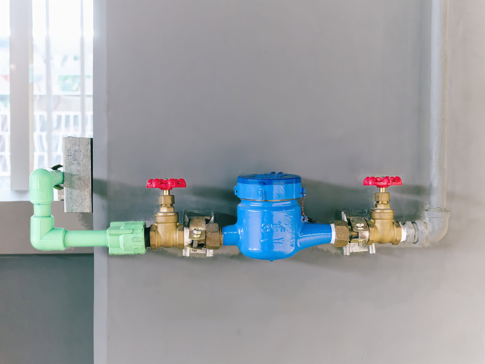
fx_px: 617
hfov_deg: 42.9
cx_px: 242
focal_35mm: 44
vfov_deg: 32.9
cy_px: 182
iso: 3200
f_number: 4.8
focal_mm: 22
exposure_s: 1/50
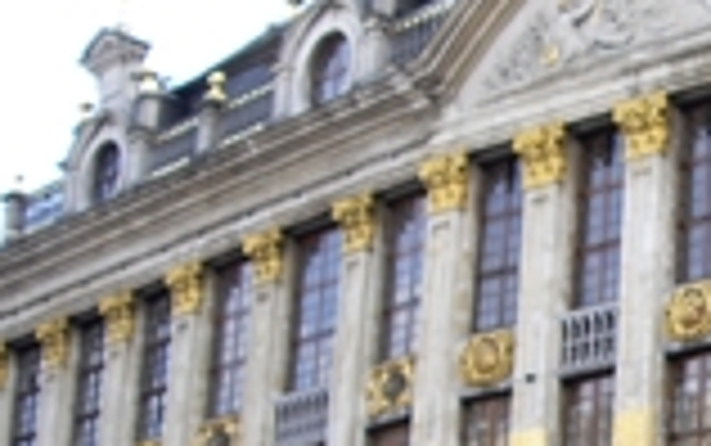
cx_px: 1116
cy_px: 482
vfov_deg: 8.5
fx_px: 2967
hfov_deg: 12.8
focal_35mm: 153
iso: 64
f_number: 2.8
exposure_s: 1/125
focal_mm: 7.9
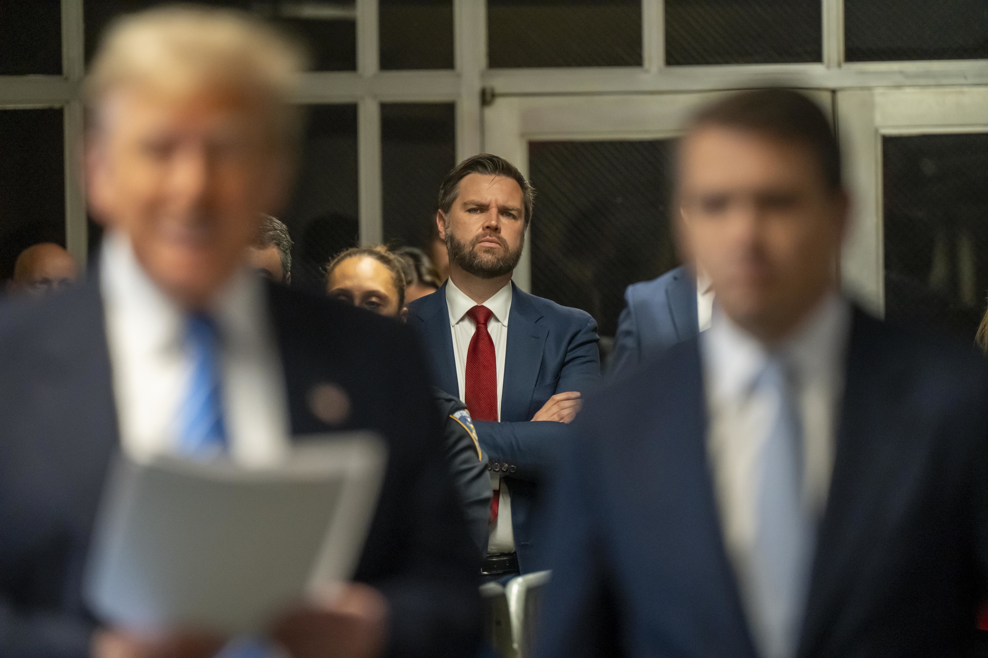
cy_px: 329
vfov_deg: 3.4
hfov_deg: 5.2
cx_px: 494
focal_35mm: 400
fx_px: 10977
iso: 6400
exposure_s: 1/60
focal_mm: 400
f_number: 5.6
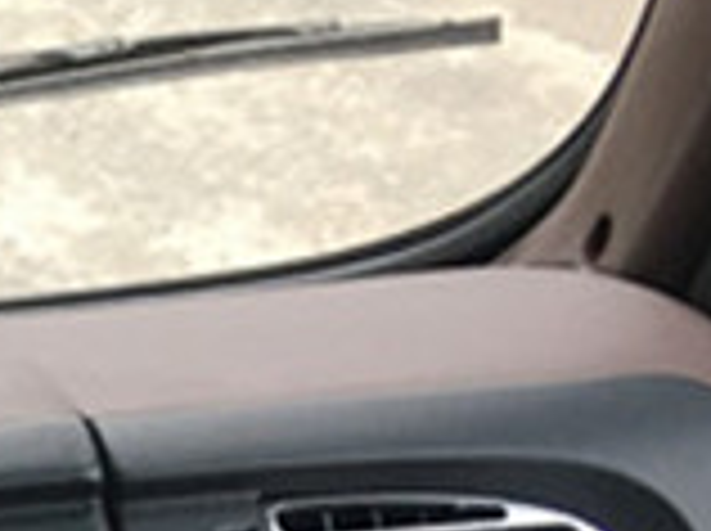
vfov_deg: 8.8
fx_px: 3261
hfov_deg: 11.3
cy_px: 1030
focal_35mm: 159
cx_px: -711
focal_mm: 4.15
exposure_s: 1/33
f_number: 2.2
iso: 50
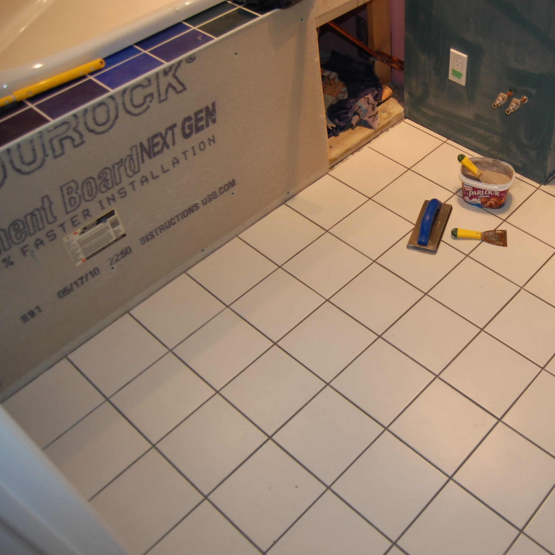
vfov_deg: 47.2
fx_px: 635
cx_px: 411
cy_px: 275
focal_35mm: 35
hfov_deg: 45.7
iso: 400
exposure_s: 1/60
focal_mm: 18
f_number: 3.5
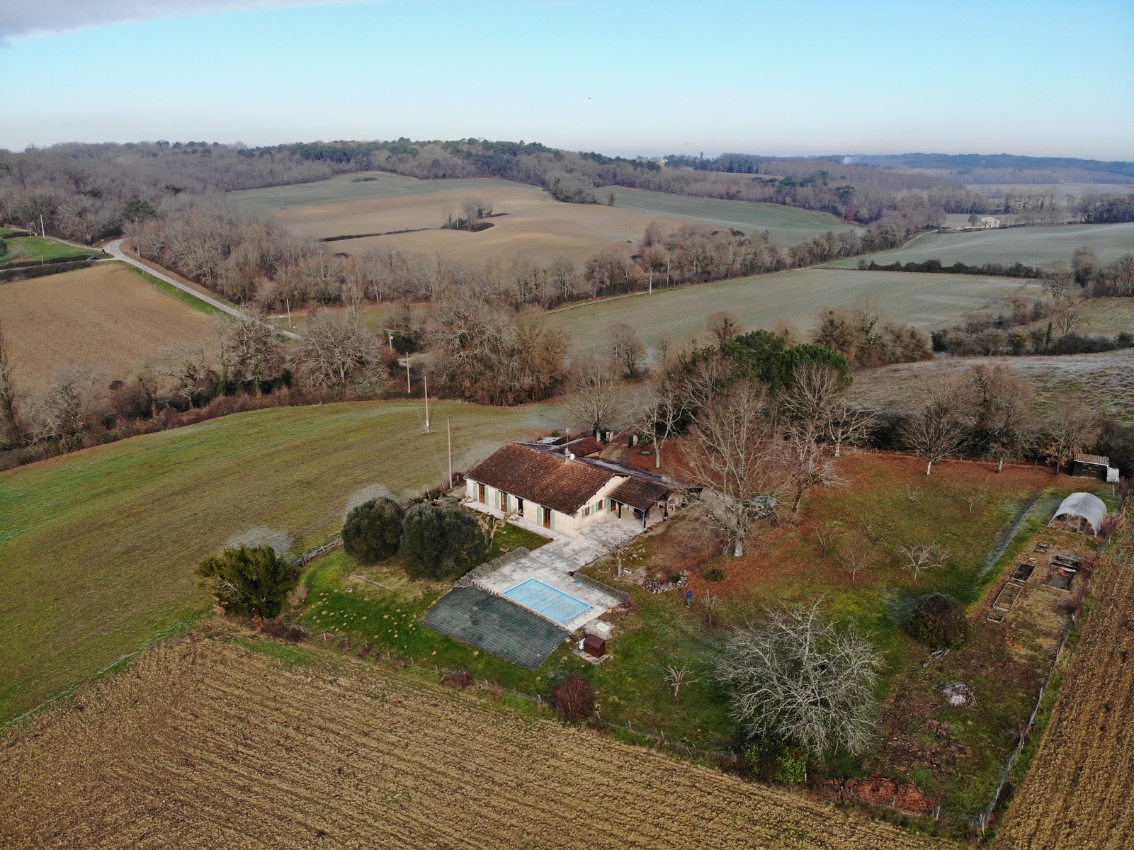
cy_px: 425
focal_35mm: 24
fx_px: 786
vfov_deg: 56.8
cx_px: 567
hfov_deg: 71.6
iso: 100
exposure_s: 1/574
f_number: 2.8
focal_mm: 4.5
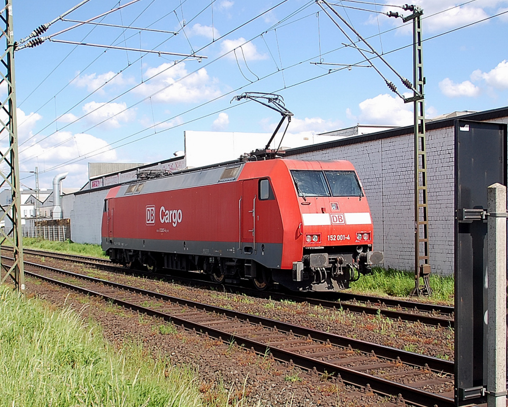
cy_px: 202
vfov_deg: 39.2
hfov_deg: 47.9
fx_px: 571
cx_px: 247
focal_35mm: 38
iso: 200
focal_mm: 22
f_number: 4
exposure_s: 1/1000
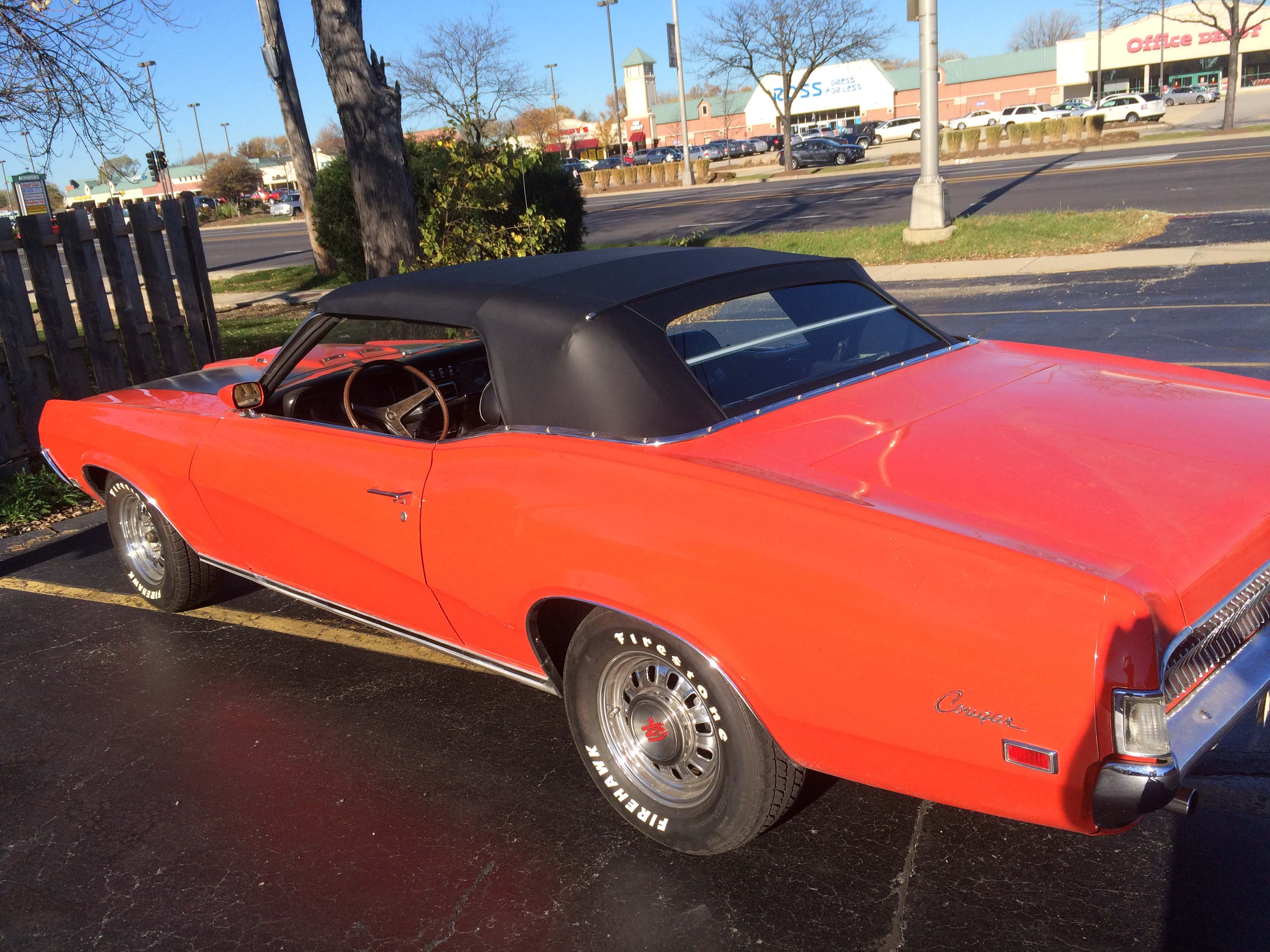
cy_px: 476
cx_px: 635
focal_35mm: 29
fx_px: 1064
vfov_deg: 48.2
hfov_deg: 61.7
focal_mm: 4.15
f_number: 2.2
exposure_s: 1/1580
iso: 32
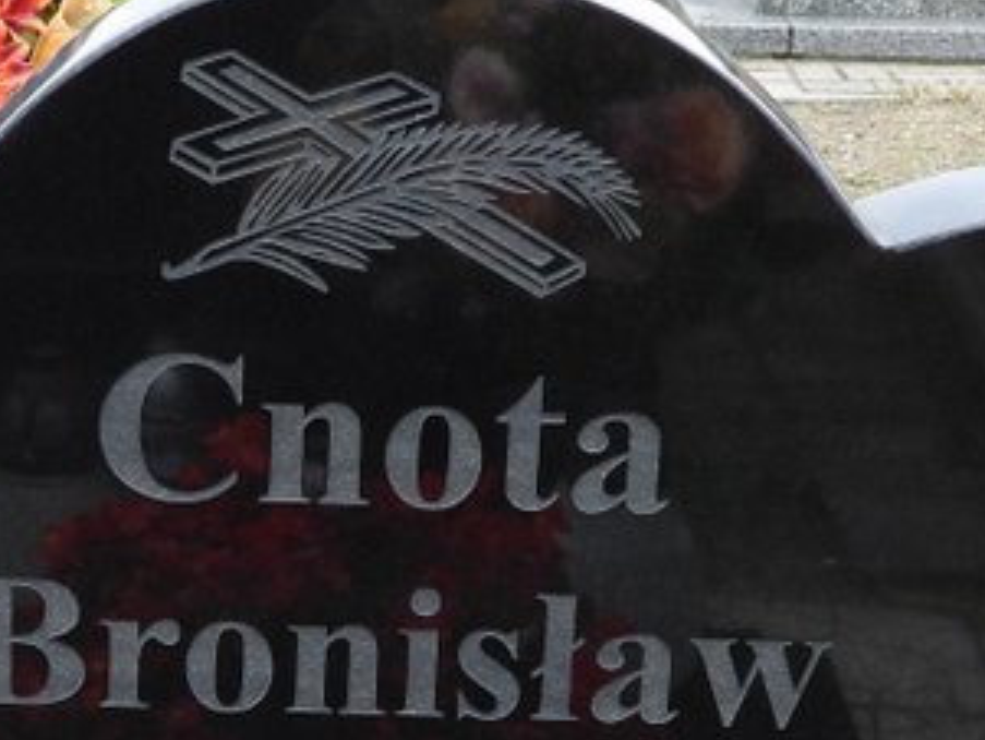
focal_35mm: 119
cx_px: 324
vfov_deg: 12.2
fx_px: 3388
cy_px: 825
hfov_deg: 16.5
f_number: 3.2
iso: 100
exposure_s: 1/160
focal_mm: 6.3
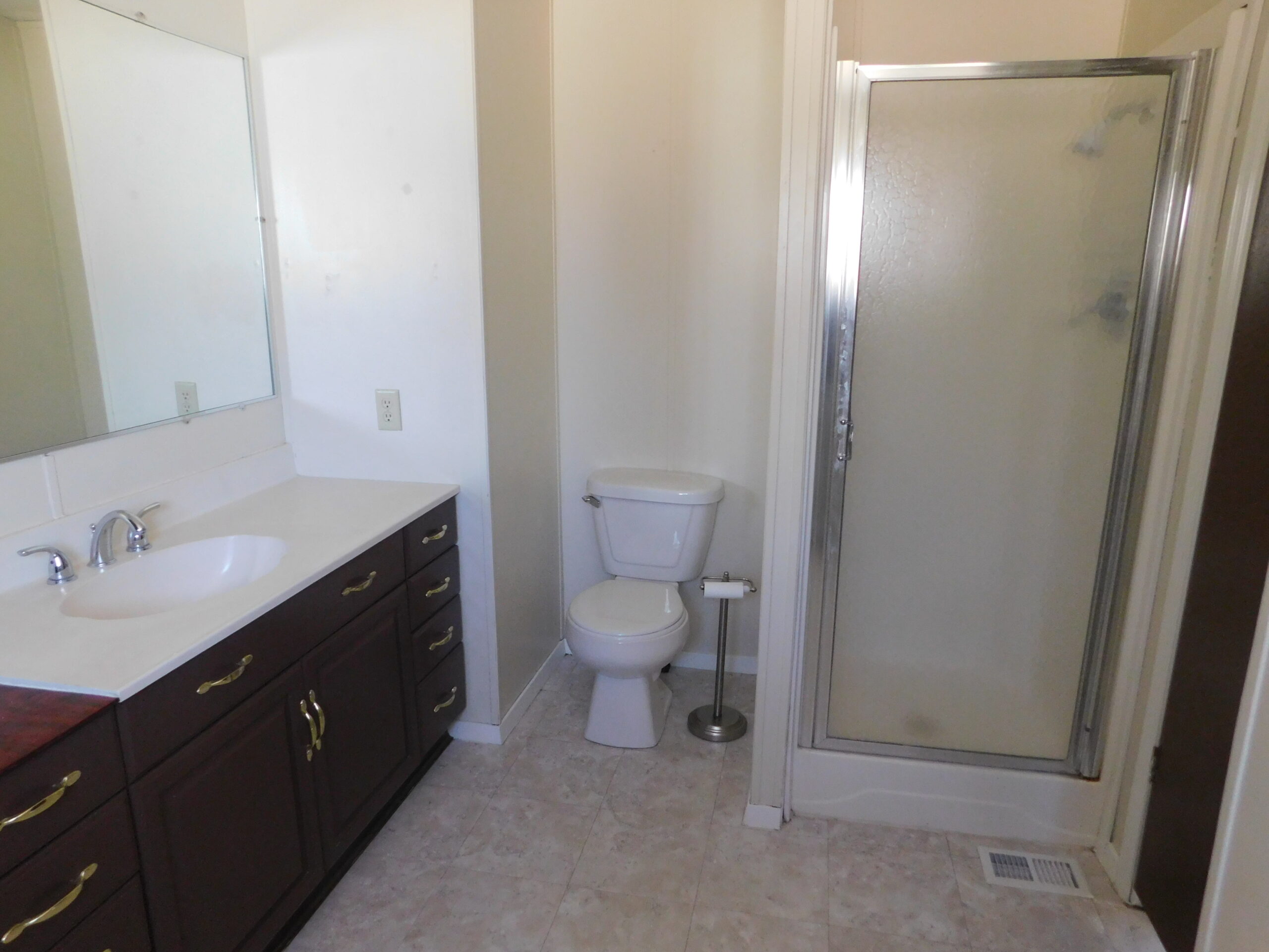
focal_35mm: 23
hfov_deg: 73.9
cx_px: 634
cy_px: 476
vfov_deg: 58.9
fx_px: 843
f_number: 3
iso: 400
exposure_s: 1/25
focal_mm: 4
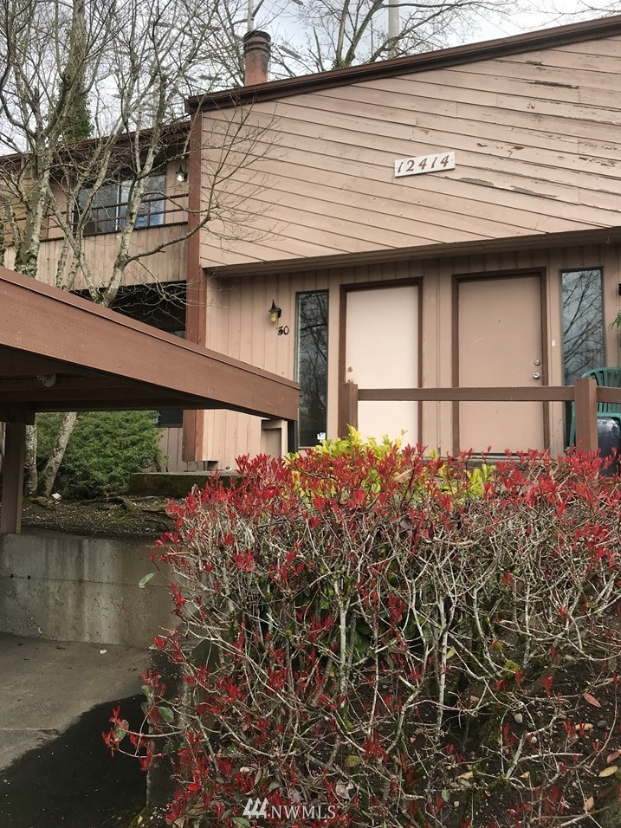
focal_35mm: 30
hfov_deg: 46.8
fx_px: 718
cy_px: 398
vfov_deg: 59.9
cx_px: 291
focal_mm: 3.99
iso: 20
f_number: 1.8
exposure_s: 1/778
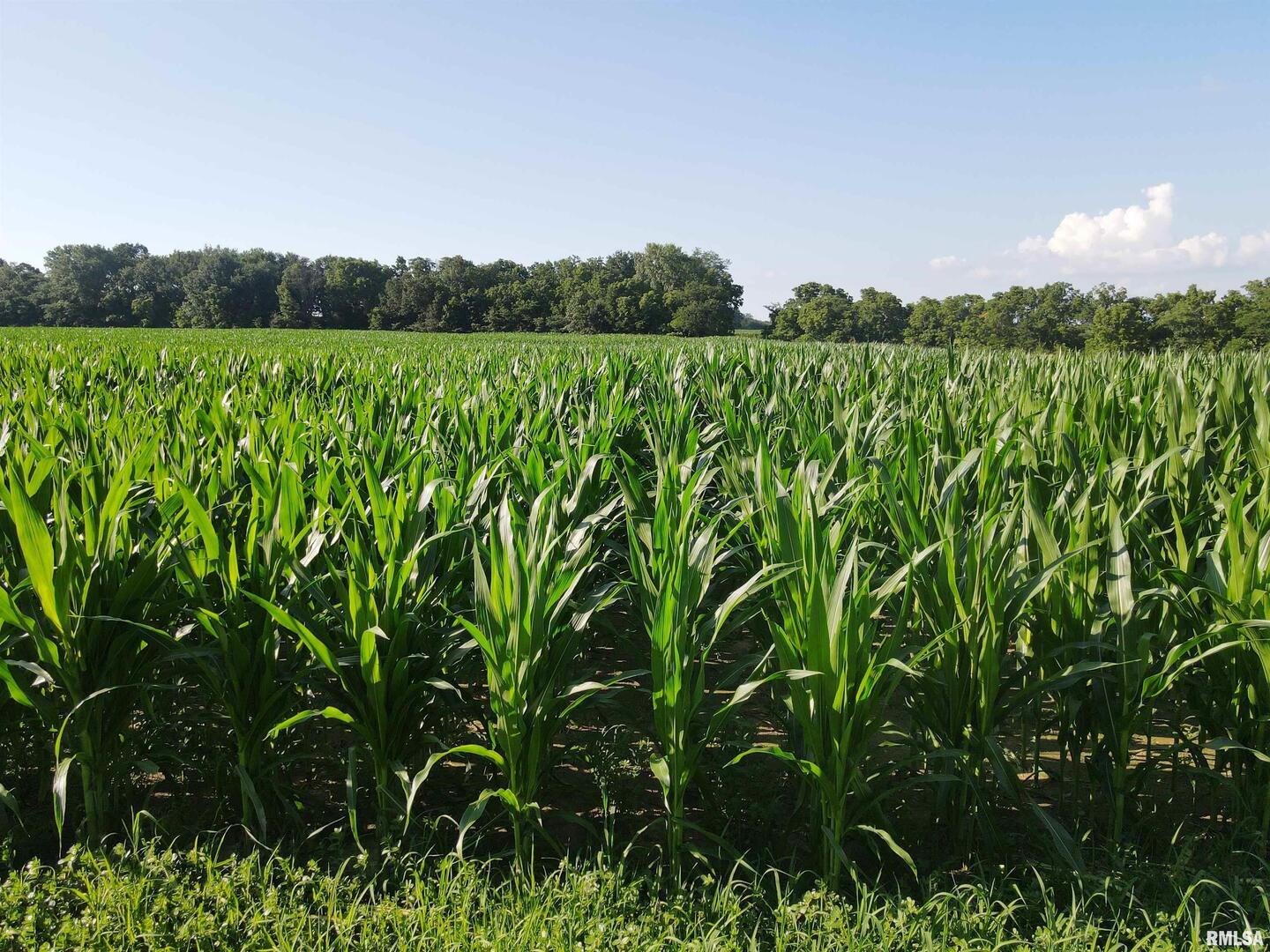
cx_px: 635
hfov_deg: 71.6
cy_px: 476
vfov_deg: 56.8
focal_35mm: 24
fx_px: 881
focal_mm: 4.5
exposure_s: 1/400
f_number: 2.8
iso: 100
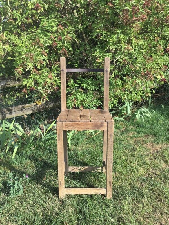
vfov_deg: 58.4
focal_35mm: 31
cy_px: 112
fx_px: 202
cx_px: 84
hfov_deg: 45.4
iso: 25
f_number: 2.4
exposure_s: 1/359
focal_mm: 3.3
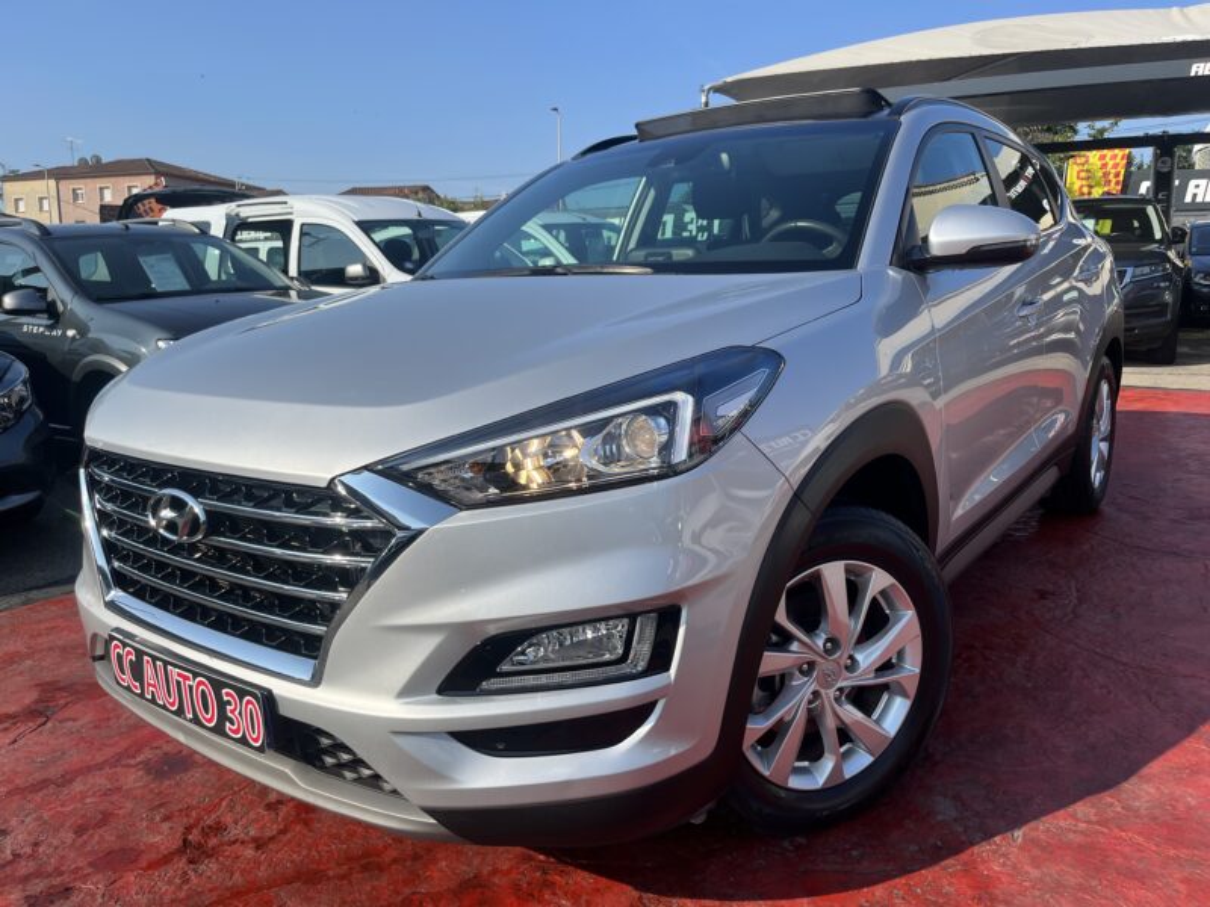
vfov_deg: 53.1
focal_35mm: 26
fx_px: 909
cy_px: 454
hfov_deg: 67.3
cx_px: 605
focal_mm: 5.1
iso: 50
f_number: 1.6
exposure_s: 1/2967
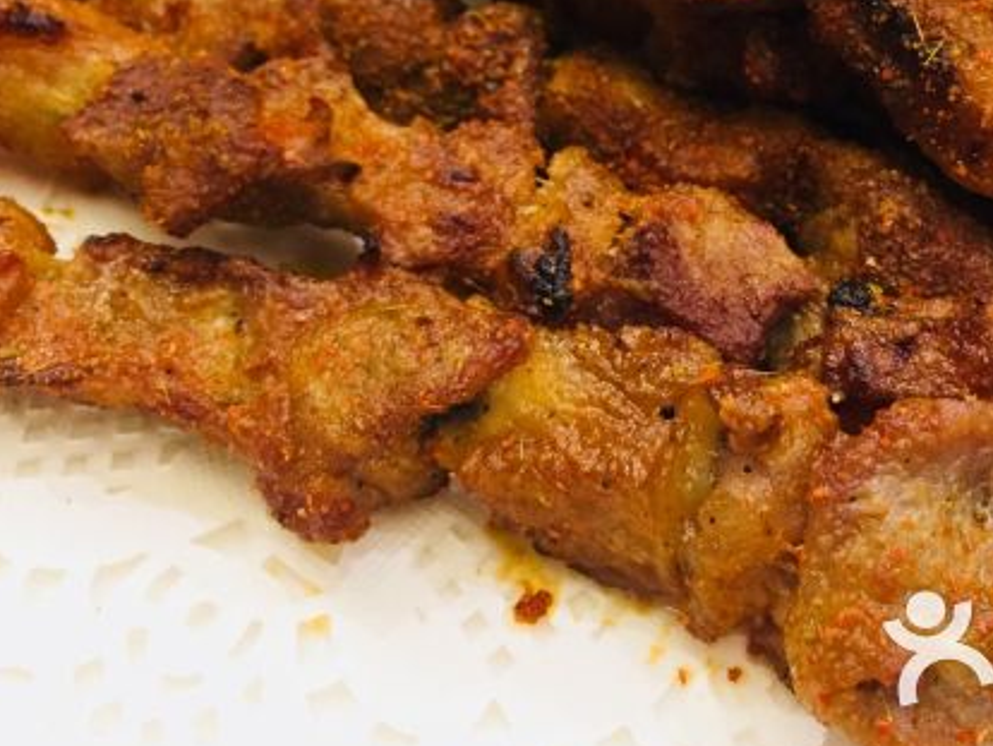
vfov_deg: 29.0
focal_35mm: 49
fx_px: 1406
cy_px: 143
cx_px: 645
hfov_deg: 38.5
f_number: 2.2
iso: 200
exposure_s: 1/33
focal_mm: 4.15
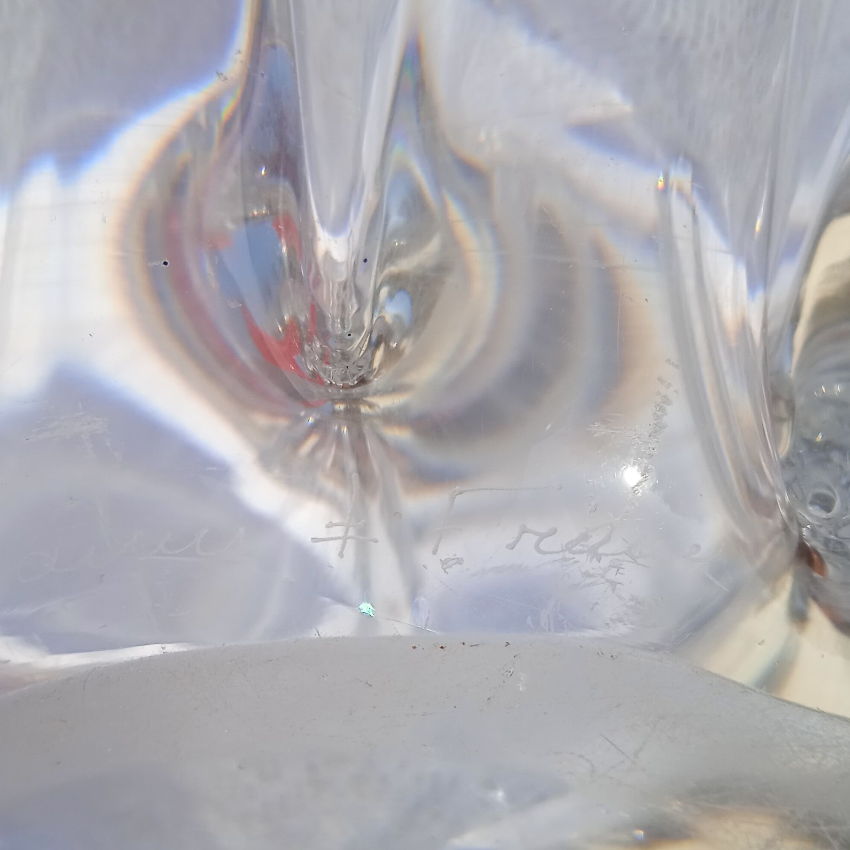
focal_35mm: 52
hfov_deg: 32.7
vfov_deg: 32.8
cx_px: 359
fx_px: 1445
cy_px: 414
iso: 116
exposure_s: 1/787
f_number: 2.2
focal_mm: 3.43
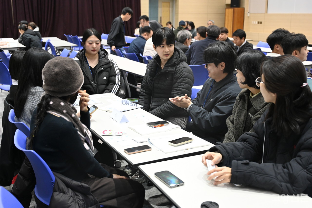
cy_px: 104
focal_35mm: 44
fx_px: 381
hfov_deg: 44.5
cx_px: 156
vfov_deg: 30.5
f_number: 4
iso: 3200
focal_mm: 44
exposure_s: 1/100
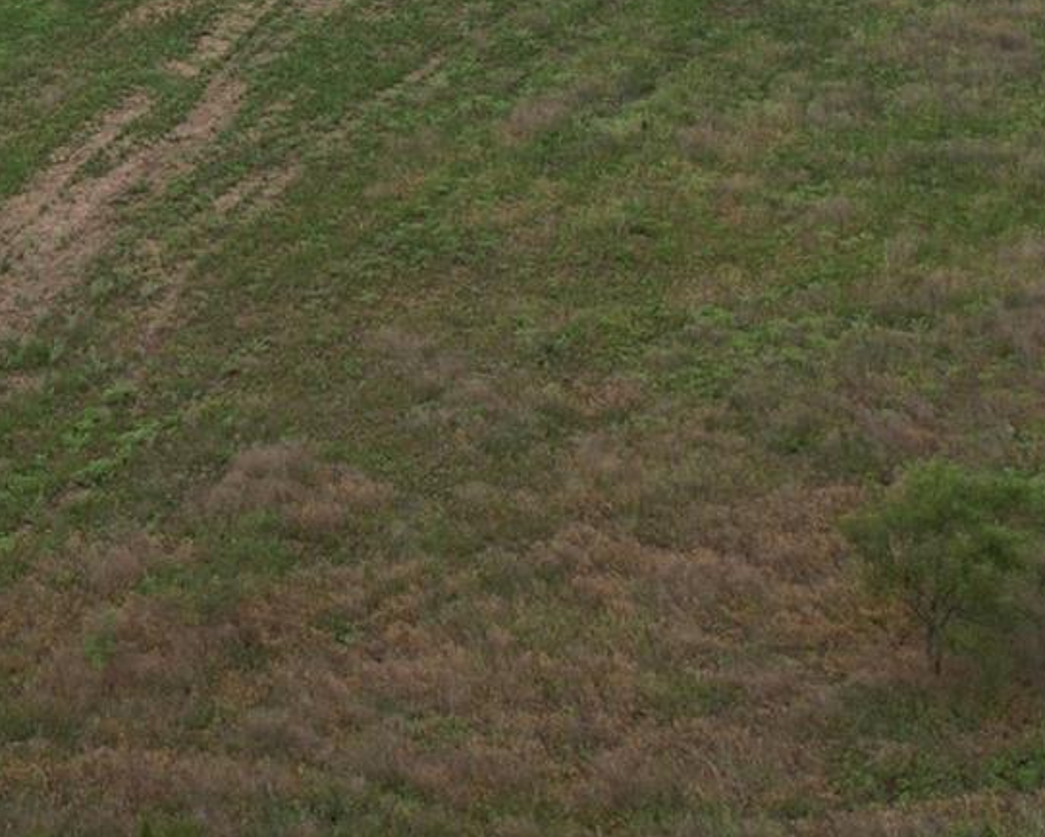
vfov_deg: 18.0
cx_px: 23
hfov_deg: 23.5
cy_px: -342
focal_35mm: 78
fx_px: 2413
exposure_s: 1/2000
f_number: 2.8
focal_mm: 8.38
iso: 110
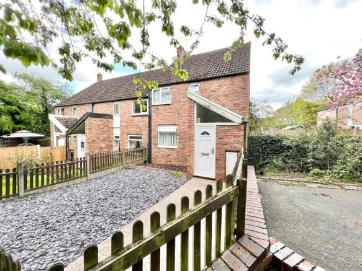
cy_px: 136
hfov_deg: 106.2
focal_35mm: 13
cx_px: 181
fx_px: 136
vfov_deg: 89.9
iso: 32
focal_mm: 1.57
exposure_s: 1/268
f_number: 1.8
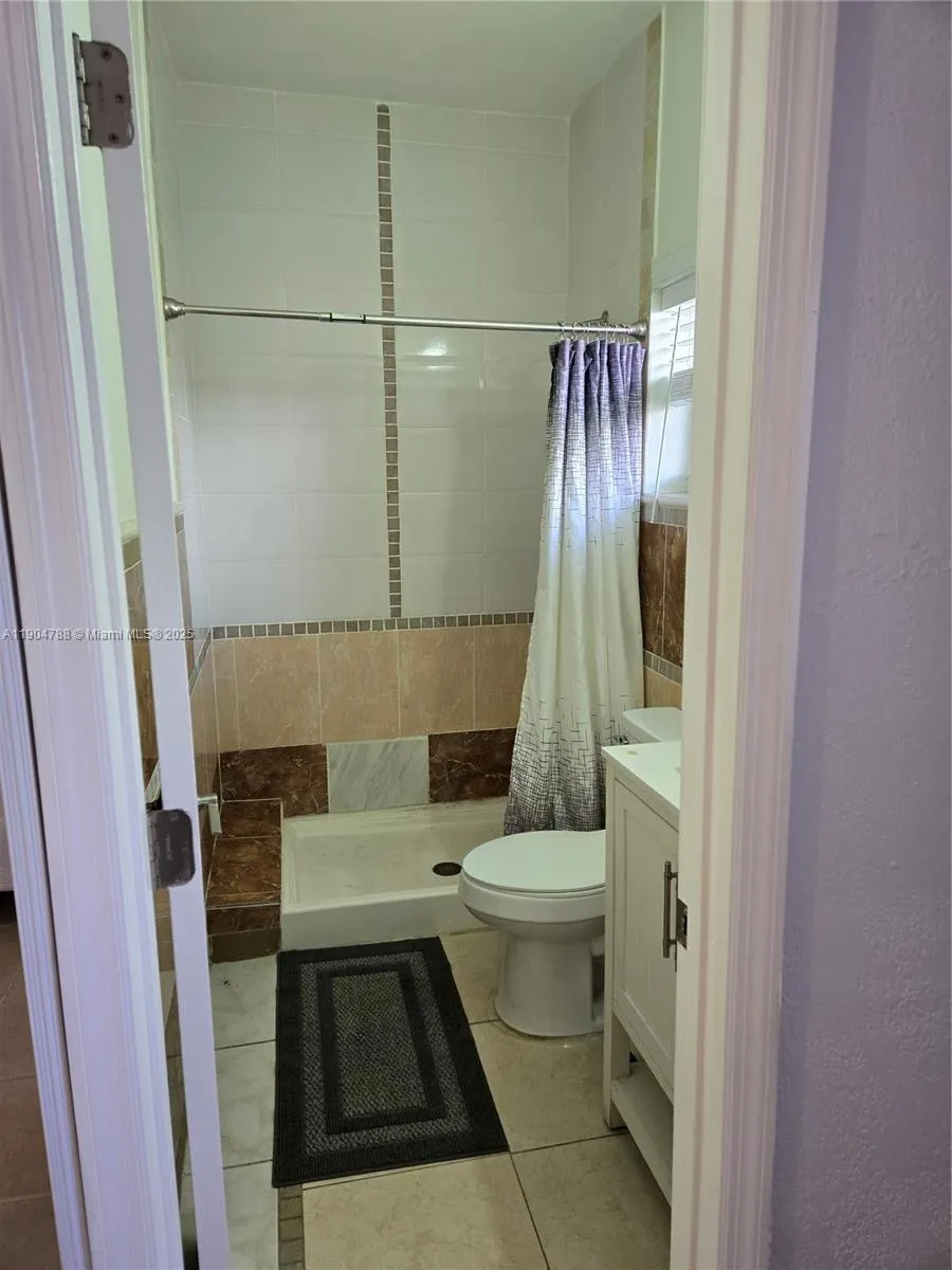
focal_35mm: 23
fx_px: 843
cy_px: 635
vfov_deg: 73.9
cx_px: 476
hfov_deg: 58.9
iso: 400
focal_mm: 5.4
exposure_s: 1/120
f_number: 1.8
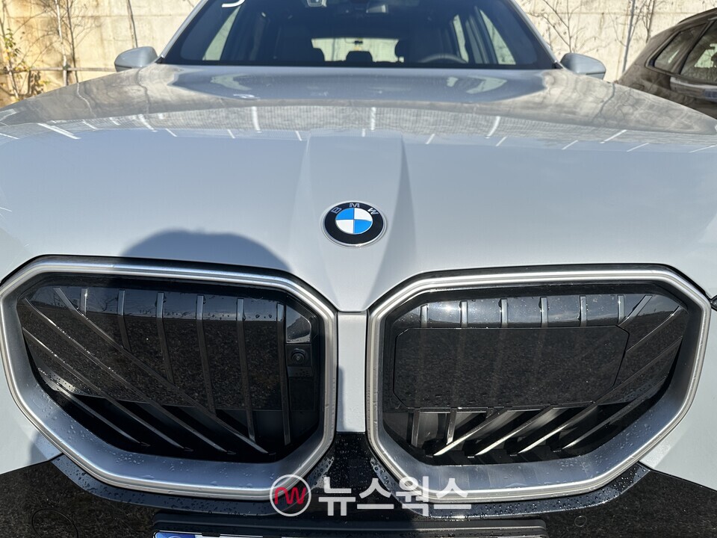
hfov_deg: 71.6
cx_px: 358
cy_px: 269
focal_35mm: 24
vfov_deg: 56.8
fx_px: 497
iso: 80
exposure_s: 1/4545
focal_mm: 6.86
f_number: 1.78
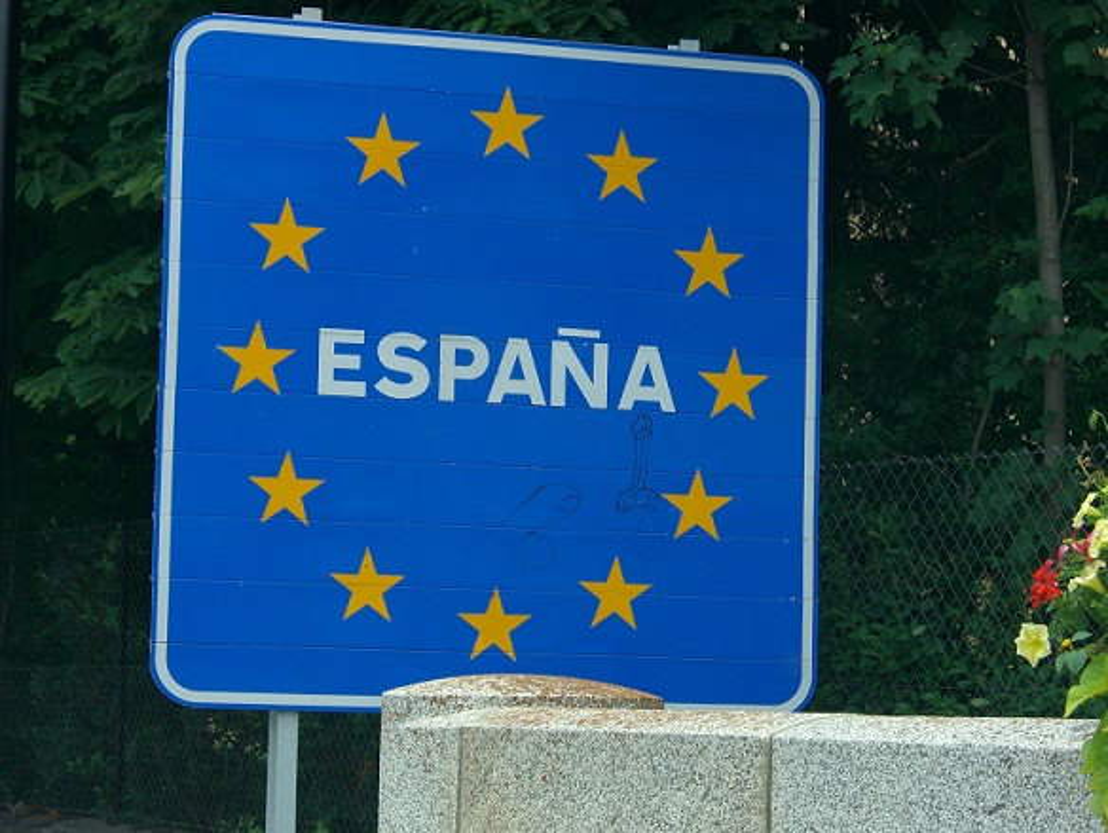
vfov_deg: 13.0
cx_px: 554
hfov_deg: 17.3
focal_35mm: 114
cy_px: 416
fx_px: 3652
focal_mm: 23.7
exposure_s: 1/200
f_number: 5.4
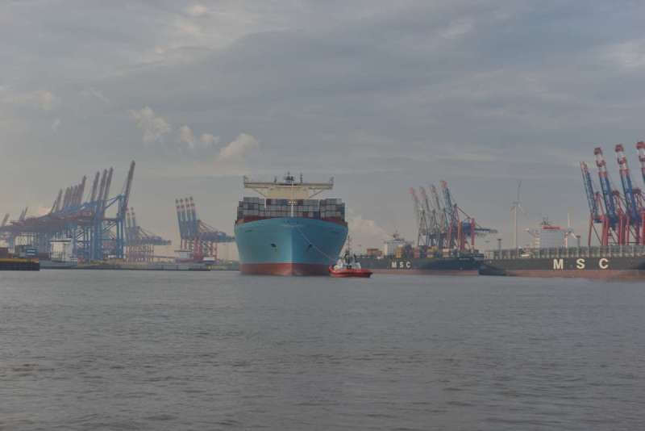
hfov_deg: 28.8
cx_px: 322
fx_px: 1255
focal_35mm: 70
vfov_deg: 19.5
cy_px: 216
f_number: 8
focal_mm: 70
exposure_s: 1/80
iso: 125
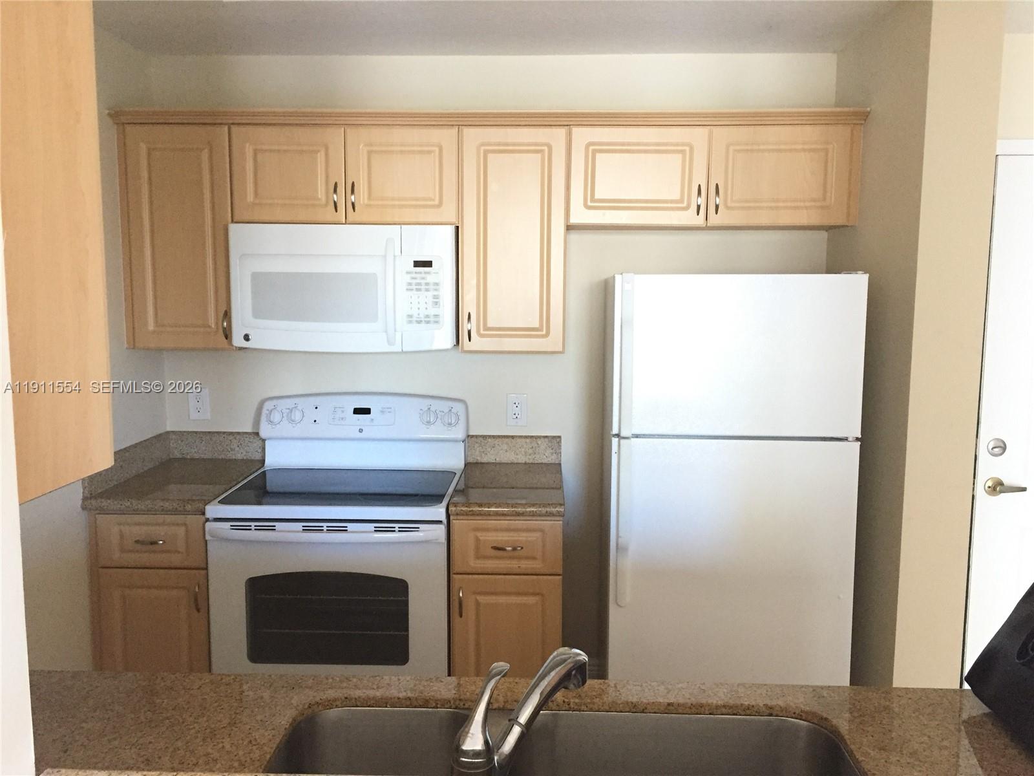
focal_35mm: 29
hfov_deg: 61.7
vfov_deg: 48.2
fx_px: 866
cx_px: 517
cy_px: 388
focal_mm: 4.15
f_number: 2.2
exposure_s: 1/30
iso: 200
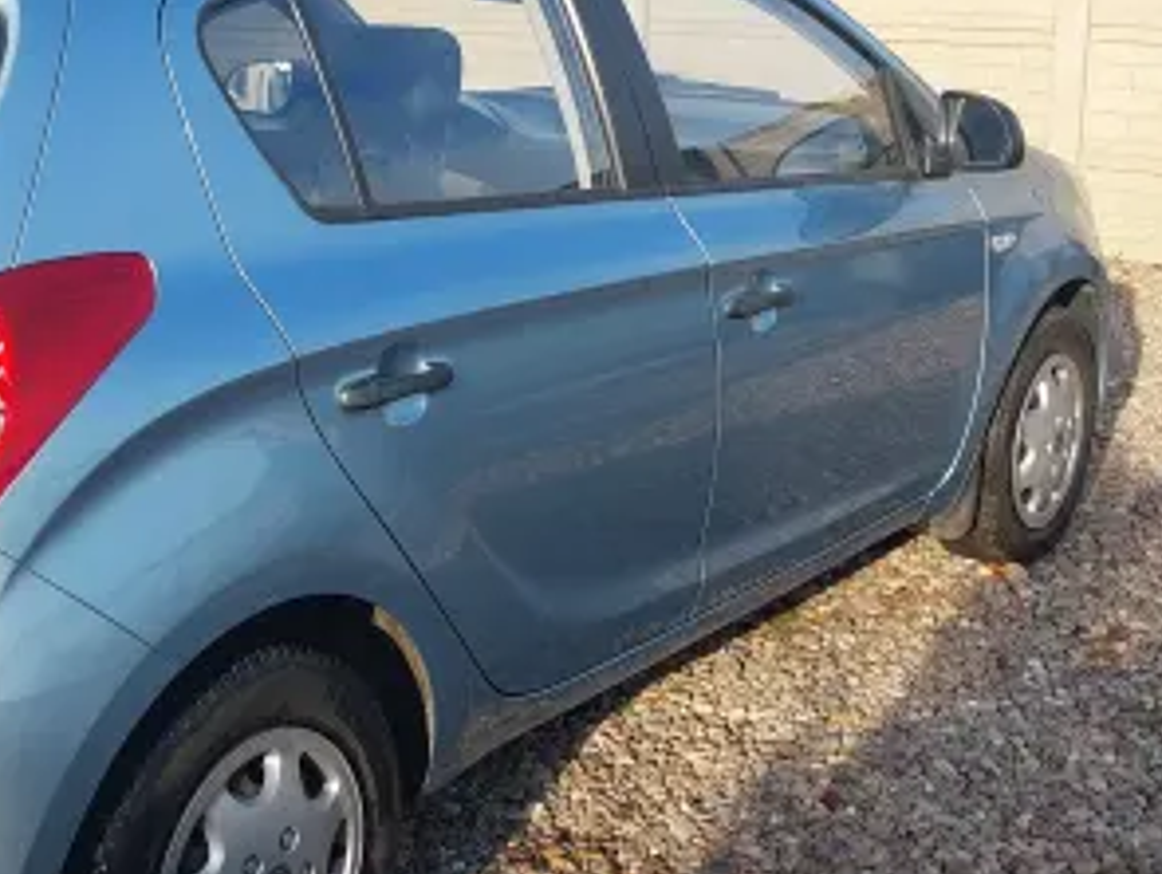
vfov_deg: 22.6
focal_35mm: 65
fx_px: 2185
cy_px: 465
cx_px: 351
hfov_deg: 29.5
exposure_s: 1/321
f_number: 1.8
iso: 20
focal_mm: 4.6
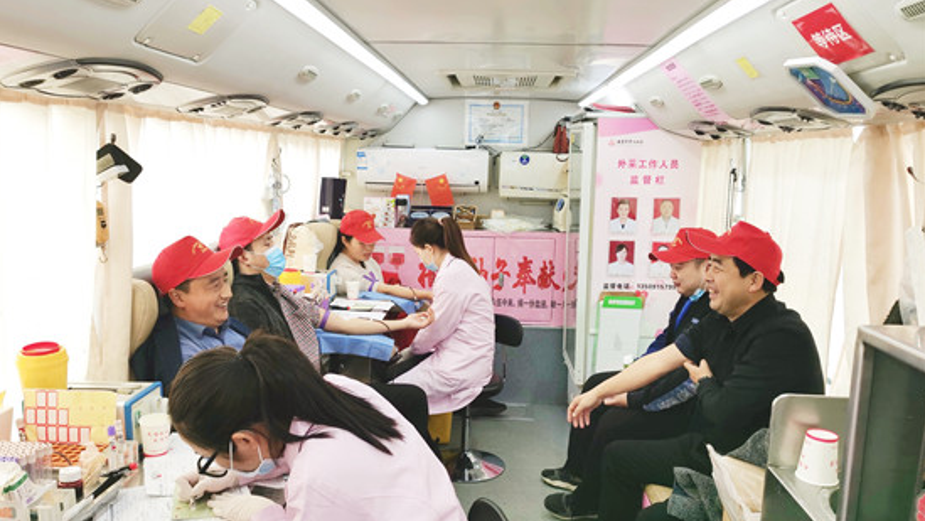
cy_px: 283
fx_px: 736
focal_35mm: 30
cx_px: 458
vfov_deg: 38.9
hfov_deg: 64.3
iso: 80
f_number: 1.6
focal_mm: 5.56
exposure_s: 1/100
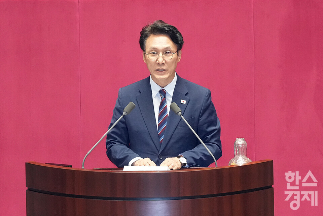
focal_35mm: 200
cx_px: 162
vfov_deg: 6.9
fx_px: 1794
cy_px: 108
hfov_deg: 10.3
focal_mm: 200
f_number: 3.2
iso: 3200
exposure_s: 1/160
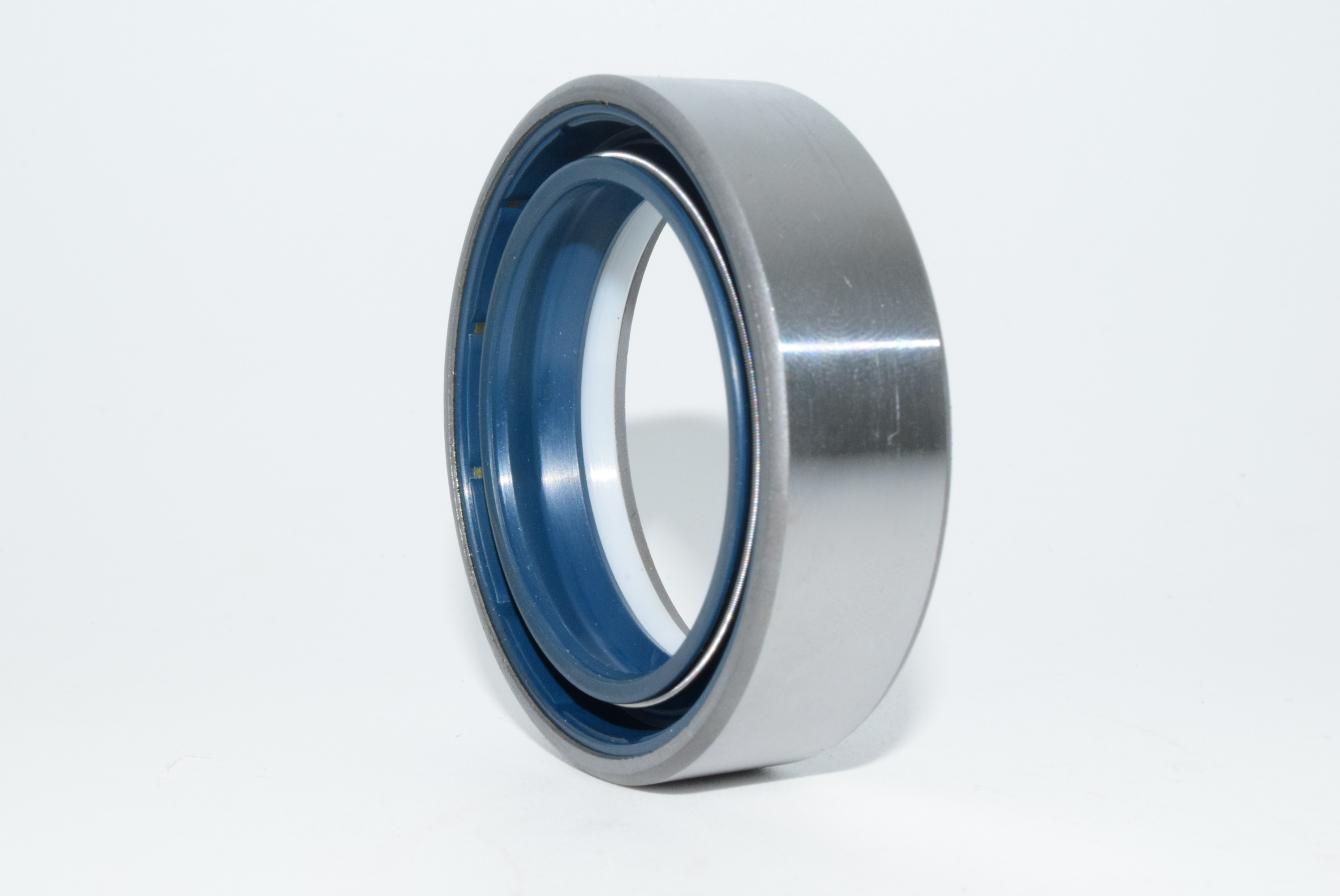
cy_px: 448
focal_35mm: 60
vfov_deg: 22.7
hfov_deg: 33.4
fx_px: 2235
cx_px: 670
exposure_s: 1/60
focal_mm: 40
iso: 1600
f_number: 32
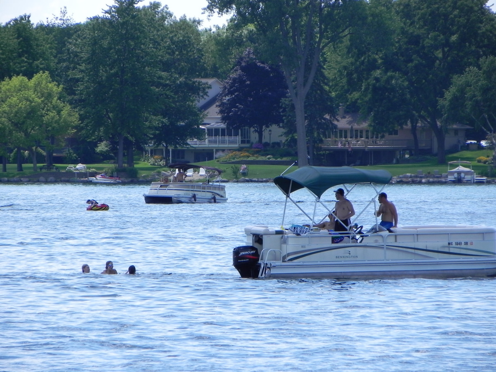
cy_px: 186
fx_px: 6892
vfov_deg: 3.1
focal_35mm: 481
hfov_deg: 4.1
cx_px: 248
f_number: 6.3
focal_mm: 85.6
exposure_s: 1/368
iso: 160
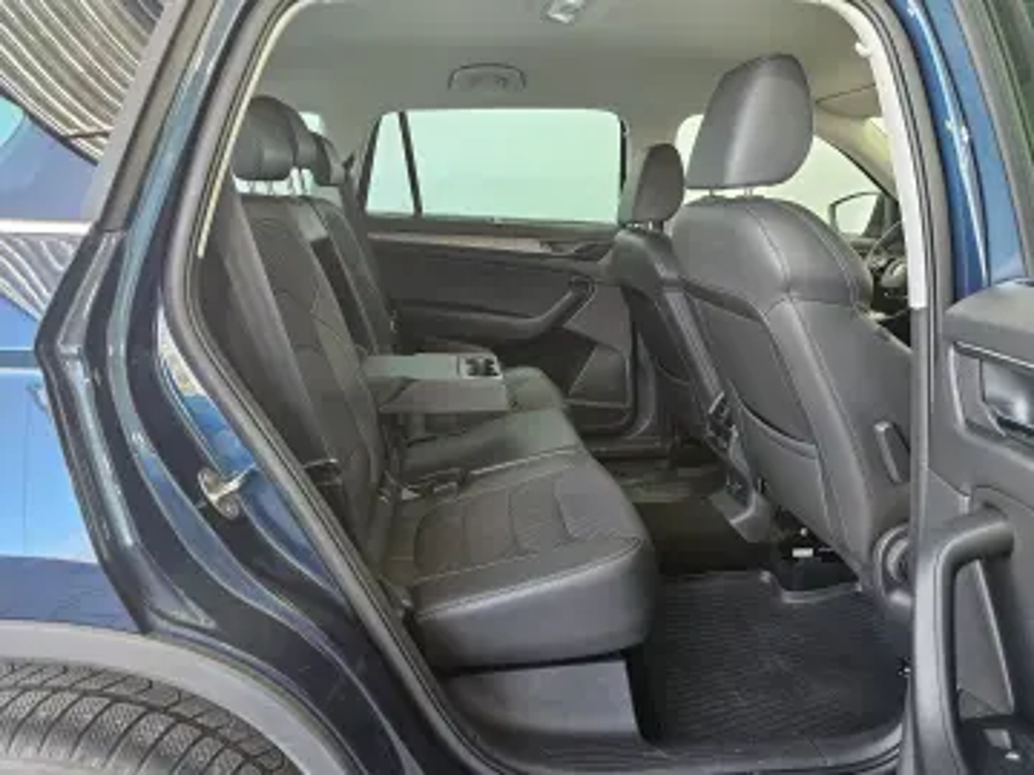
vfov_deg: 58.9
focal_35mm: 23
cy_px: 388
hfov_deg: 73.9
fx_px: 687
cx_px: 517
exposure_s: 1/100
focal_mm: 6.3
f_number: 1.7
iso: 250
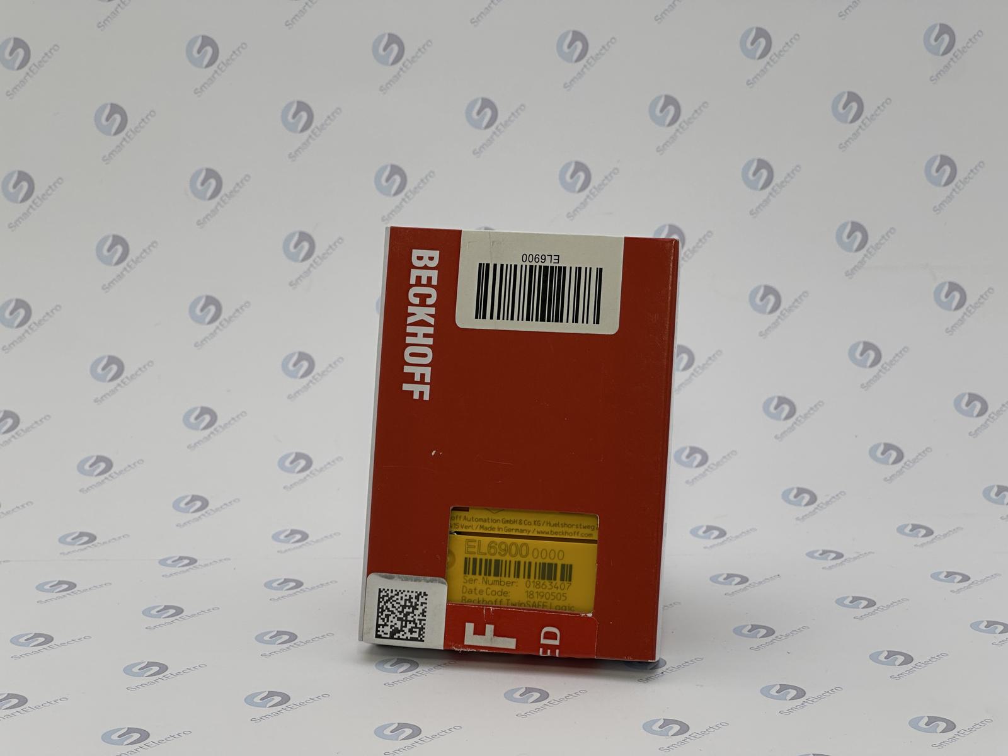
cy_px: 378
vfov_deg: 19.1
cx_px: 504
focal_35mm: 77
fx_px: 2242
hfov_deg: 25.3
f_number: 2.8
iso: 32
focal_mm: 9
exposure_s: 1/257
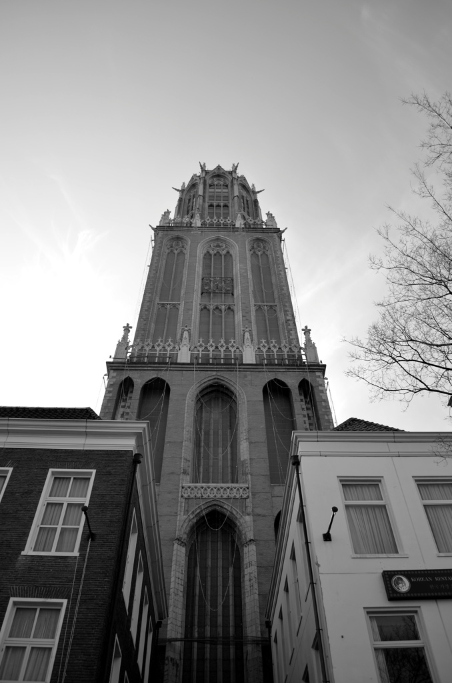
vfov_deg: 67.5
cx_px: 226
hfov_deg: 47.7
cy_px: 342
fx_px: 511
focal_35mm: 27
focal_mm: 18
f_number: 3.5
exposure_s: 1/800
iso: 100
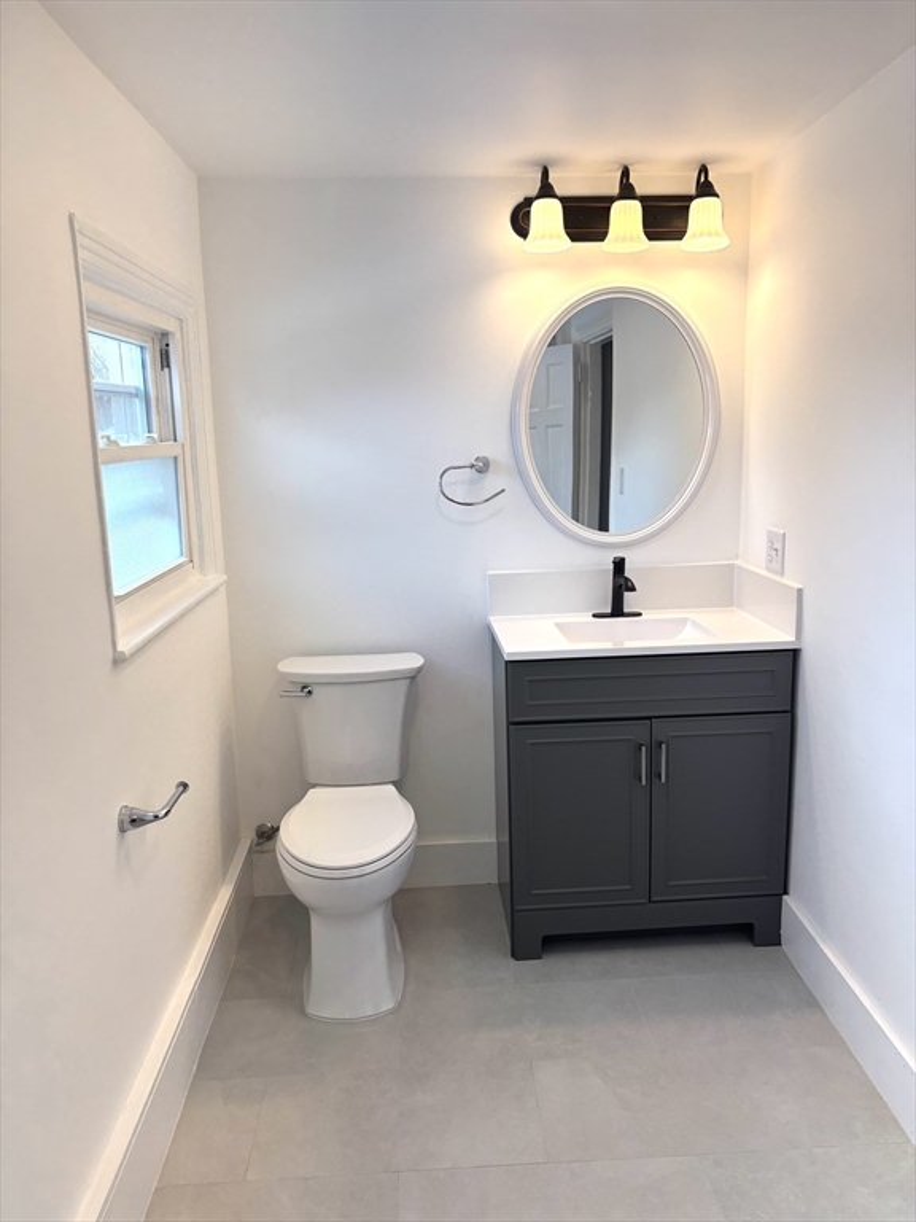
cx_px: 458
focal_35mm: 26
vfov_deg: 67.3
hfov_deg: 53.1
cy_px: 611
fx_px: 917
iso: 50
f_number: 1.6
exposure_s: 1/290
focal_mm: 5.96
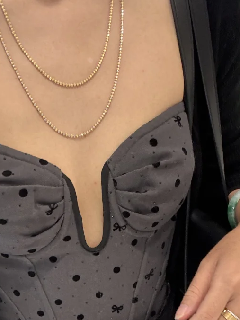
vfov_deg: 36.5
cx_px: 106
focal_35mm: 49
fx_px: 453
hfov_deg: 29.6
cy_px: 288
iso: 64
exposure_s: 1/50
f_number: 1.9
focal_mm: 2.69
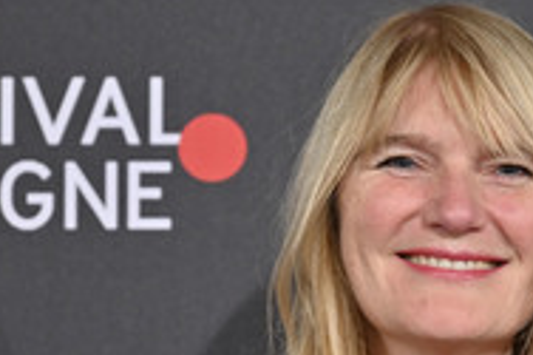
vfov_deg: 8.1
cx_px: 415
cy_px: 375
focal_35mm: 168
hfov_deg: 12.2
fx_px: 2485
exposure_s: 1/200
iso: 1000
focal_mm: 70
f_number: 4
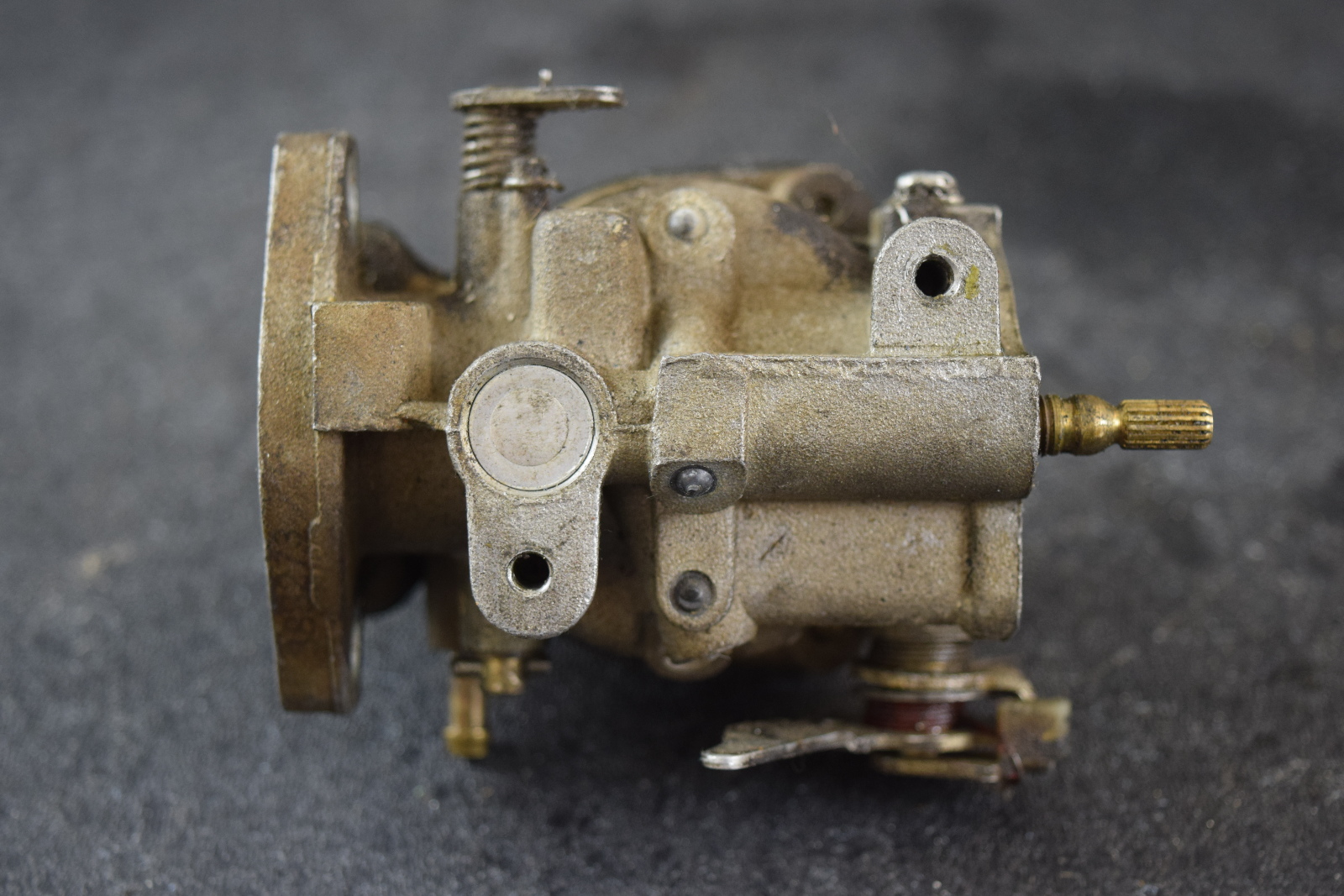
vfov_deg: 20.2
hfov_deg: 29.9
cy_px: 448
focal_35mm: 68
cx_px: 672
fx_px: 2520
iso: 800
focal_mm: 45
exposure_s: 1/125
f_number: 5
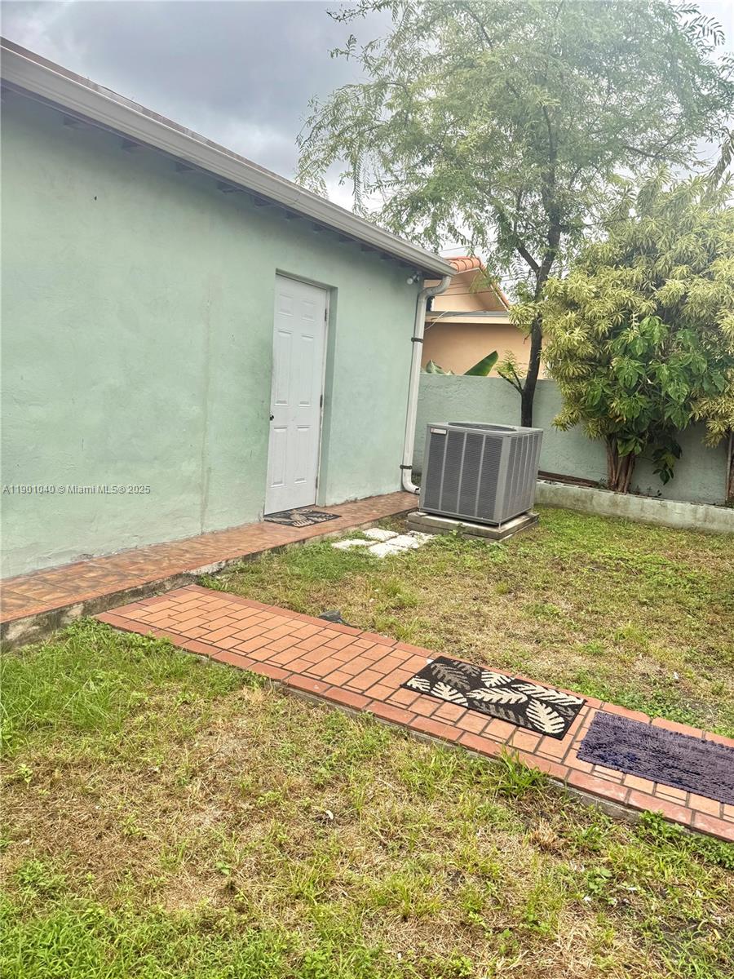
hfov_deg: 56.8
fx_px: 679
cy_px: 490
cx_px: 367
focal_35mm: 24
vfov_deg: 71.6
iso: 80
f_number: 1.78
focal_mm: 6.76
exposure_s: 1/943
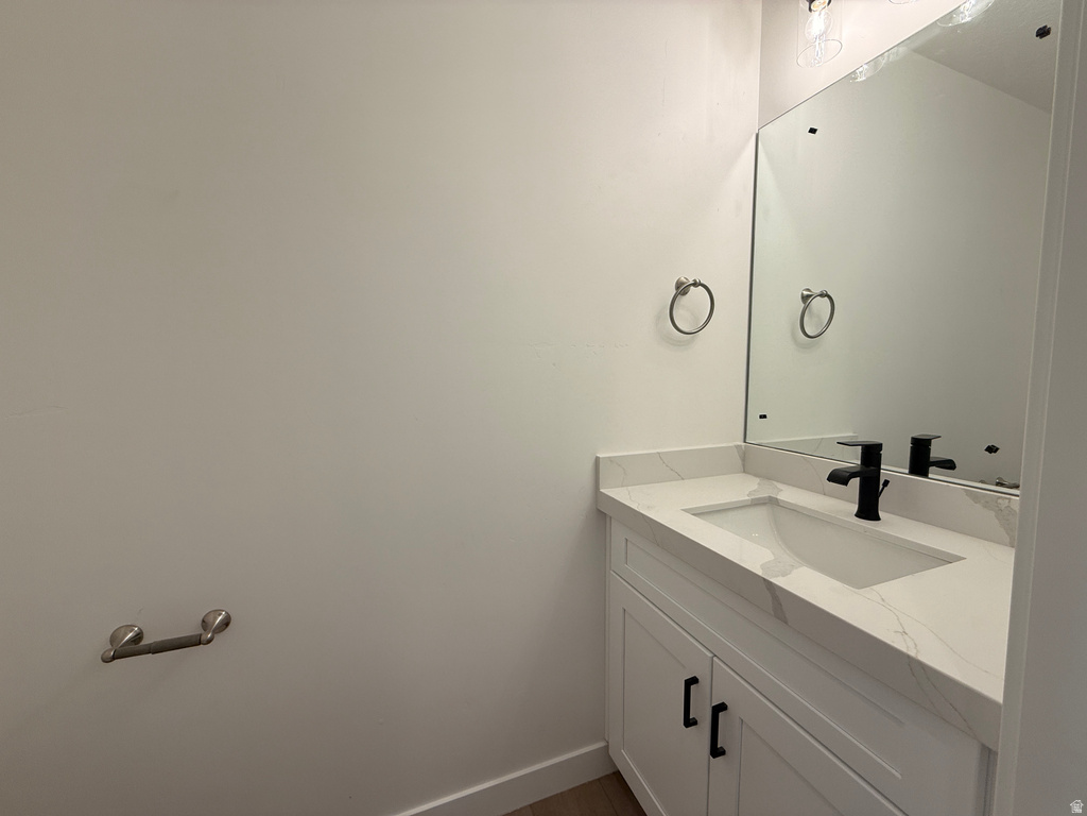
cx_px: 544
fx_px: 440
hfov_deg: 102.1
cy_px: 408
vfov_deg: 85.7
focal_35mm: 14
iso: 50
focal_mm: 2.22
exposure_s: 1/120
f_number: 2.2
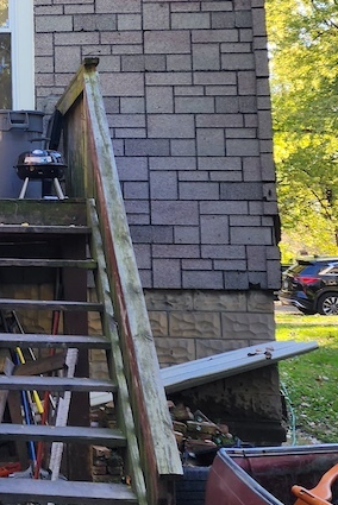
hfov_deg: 17.1
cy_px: 89
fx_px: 1012
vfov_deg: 27.4
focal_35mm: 72
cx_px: -168
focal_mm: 6.4
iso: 25
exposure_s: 1/180
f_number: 1.8
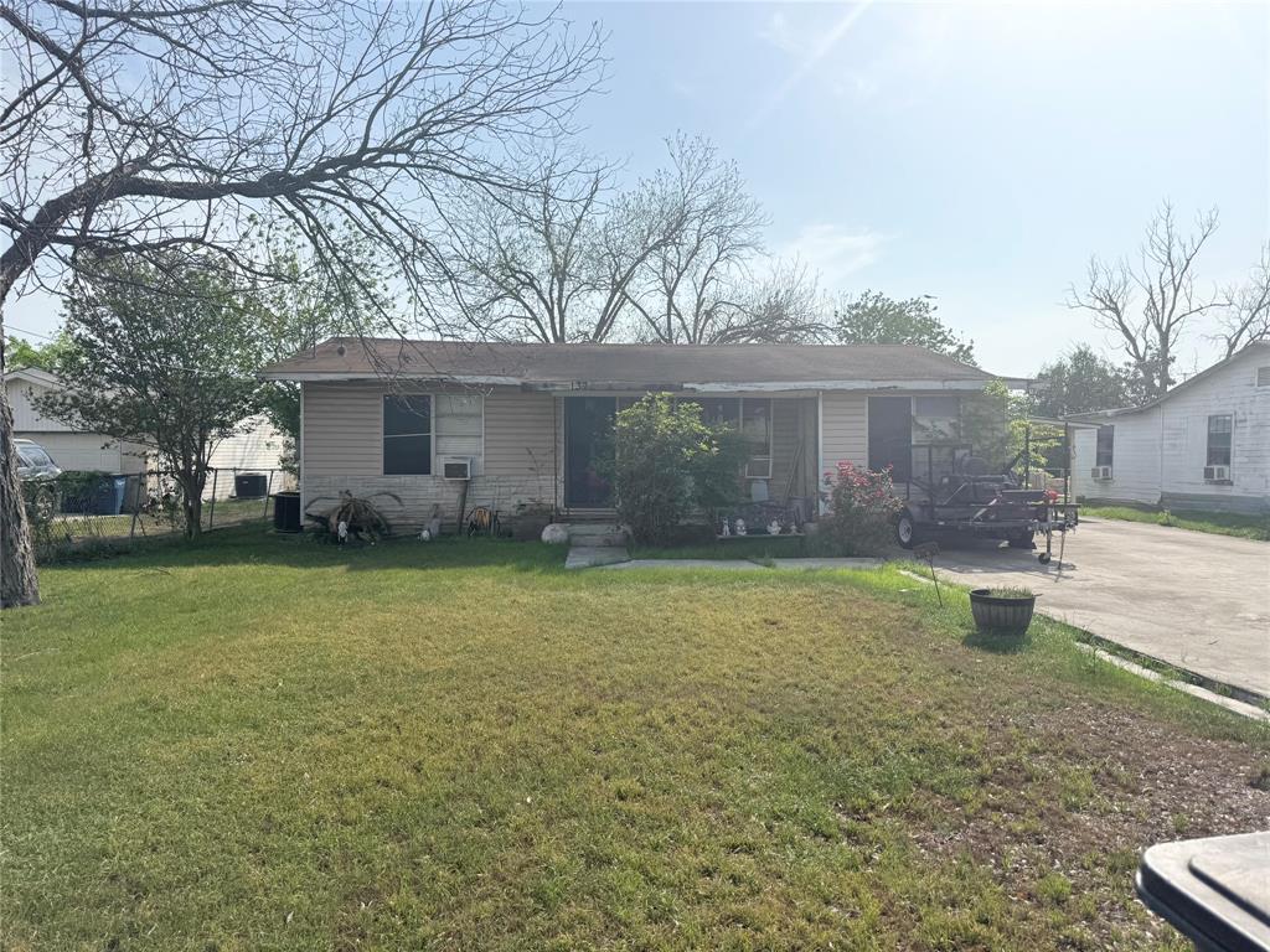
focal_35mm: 24
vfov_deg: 56.8
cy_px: 476
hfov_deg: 71.6
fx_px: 881
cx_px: 635
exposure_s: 1/12346
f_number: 1.78
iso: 80
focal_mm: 6.76
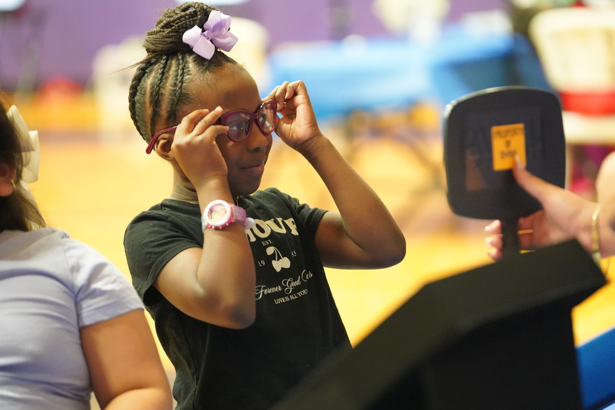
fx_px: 2511
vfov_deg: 9.3
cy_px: 205
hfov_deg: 14.0
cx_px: 308
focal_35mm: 147
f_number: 3.2
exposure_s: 1/160
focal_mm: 147
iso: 12800
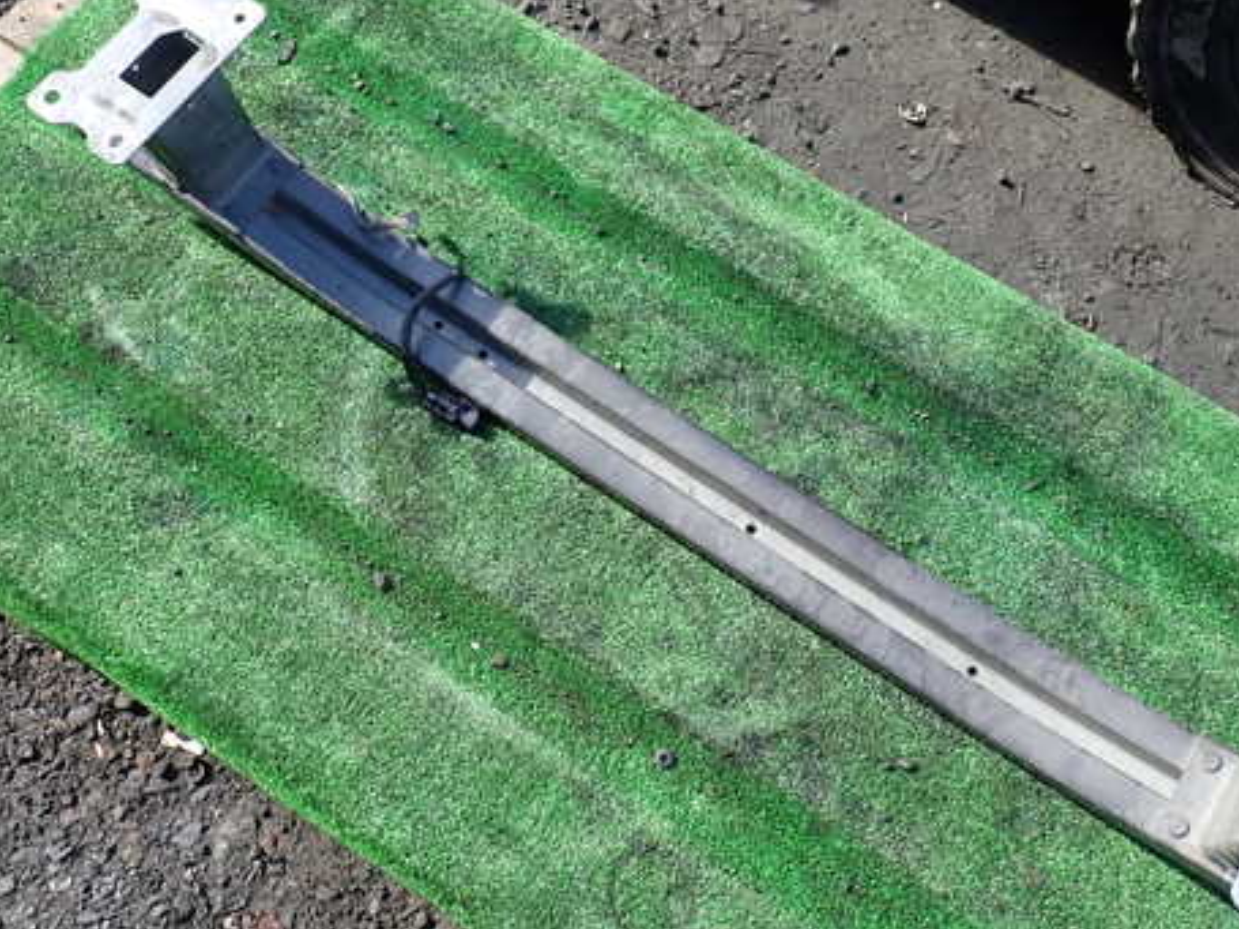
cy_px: 411
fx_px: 1181
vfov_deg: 42.9
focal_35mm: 33
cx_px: 765
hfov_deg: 54.8
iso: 100
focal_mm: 4.5
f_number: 2.8
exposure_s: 1/250
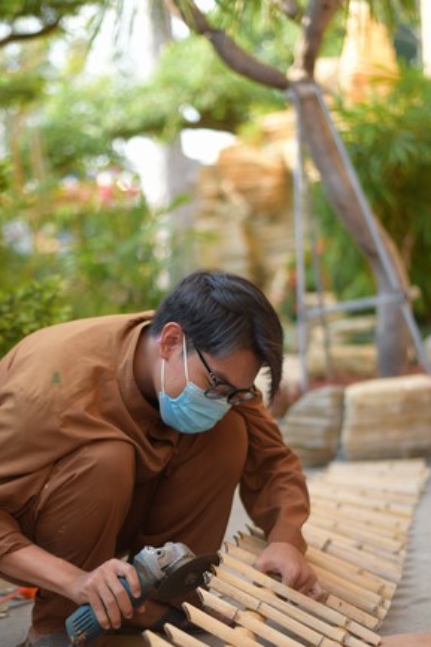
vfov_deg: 26.8
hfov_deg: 18.1
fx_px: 1348
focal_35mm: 75
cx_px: 160
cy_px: 431
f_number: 2
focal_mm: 50
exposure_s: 1/400
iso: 100
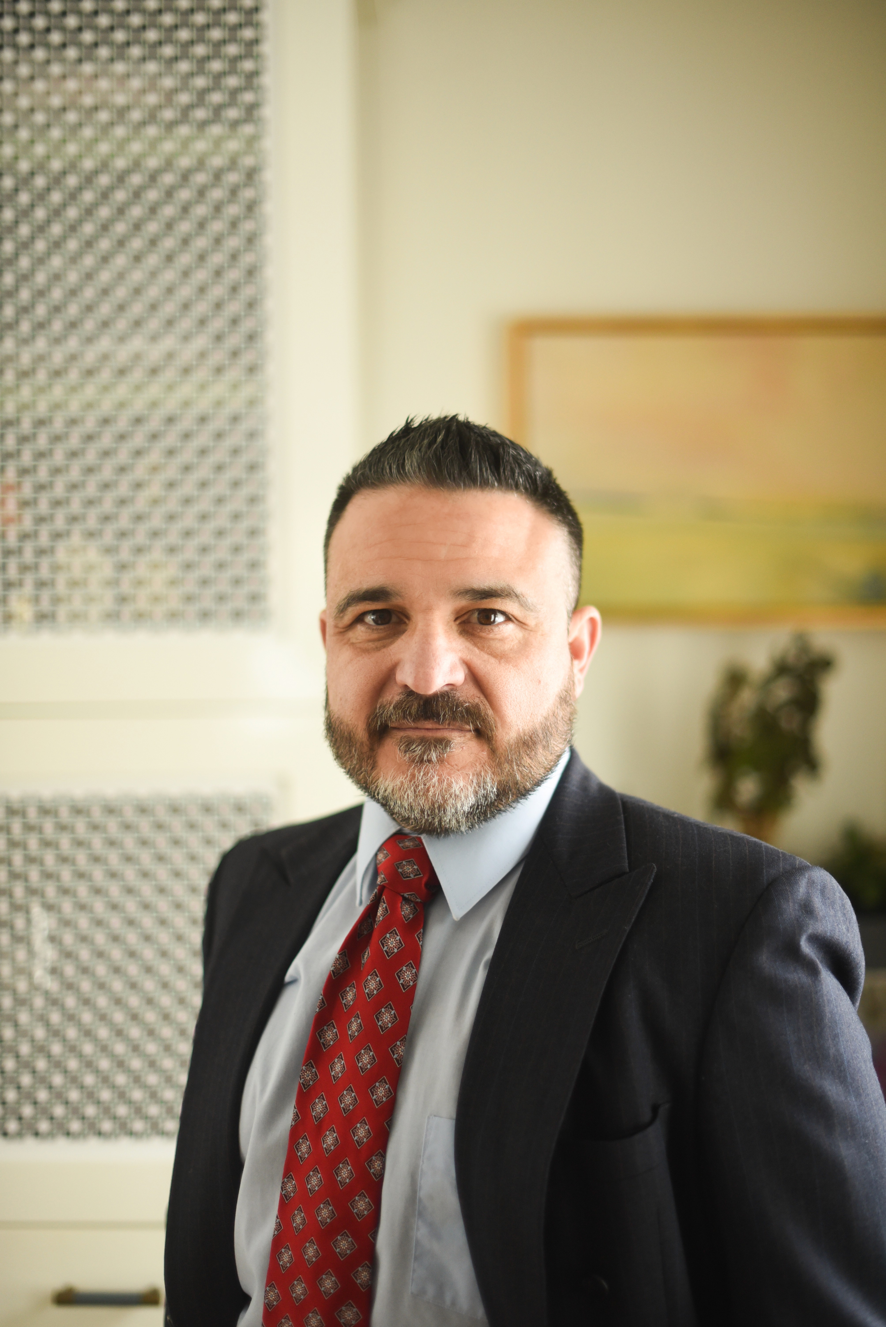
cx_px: 443
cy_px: 664
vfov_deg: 39.6
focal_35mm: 50
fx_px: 1844
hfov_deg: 27.0
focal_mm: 50
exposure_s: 1/250
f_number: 1.4
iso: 1000
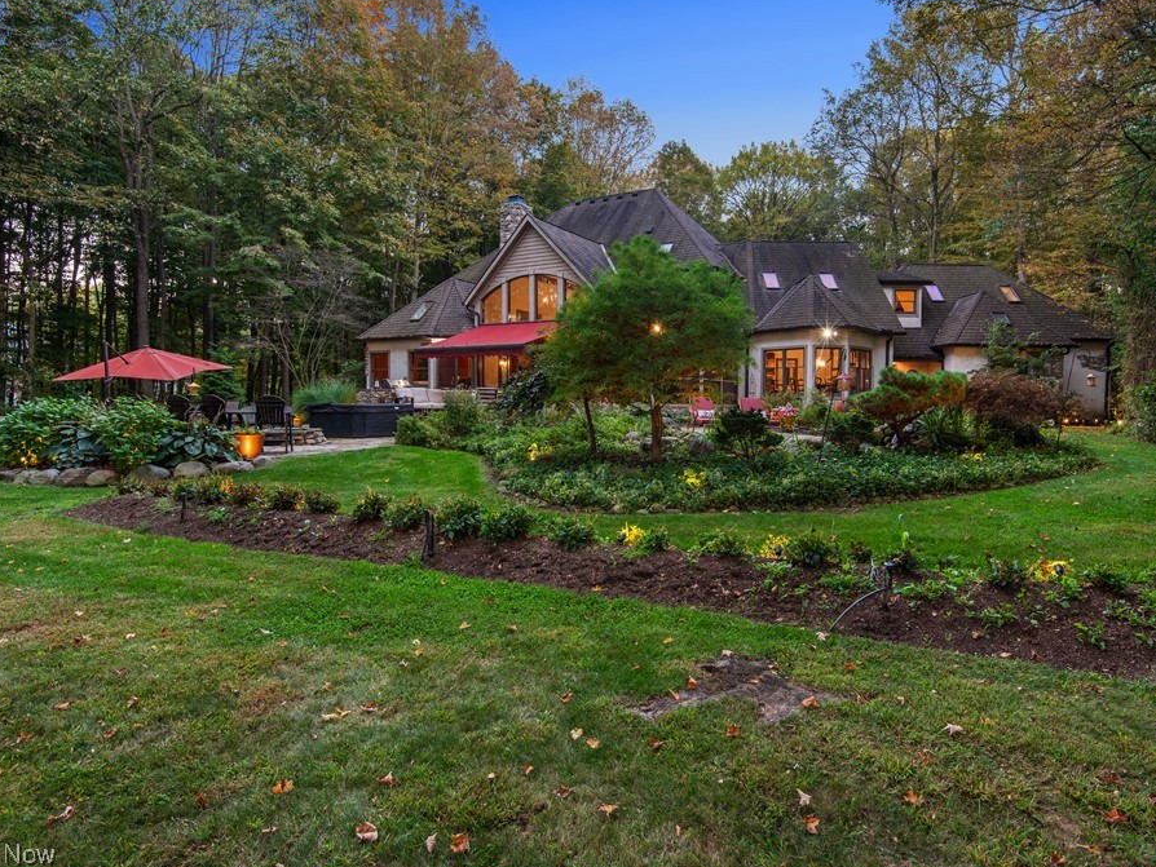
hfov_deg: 78.7
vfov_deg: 63.4
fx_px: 701
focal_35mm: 21
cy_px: 413
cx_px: 636
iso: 400
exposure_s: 1/2.5
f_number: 8
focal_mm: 18
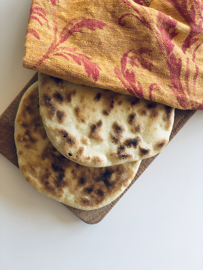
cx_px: 102
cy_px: 135
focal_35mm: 52
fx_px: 407
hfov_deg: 28.0
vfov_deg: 36.8
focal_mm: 6
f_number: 2.4
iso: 16
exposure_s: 1/60
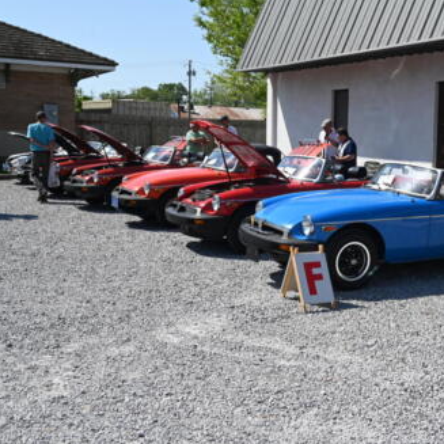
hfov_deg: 34.6
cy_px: 219
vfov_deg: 35.4
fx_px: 697
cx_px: 334
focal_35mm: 48
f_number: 7.1
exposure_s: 1/400
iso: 100
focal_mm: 37
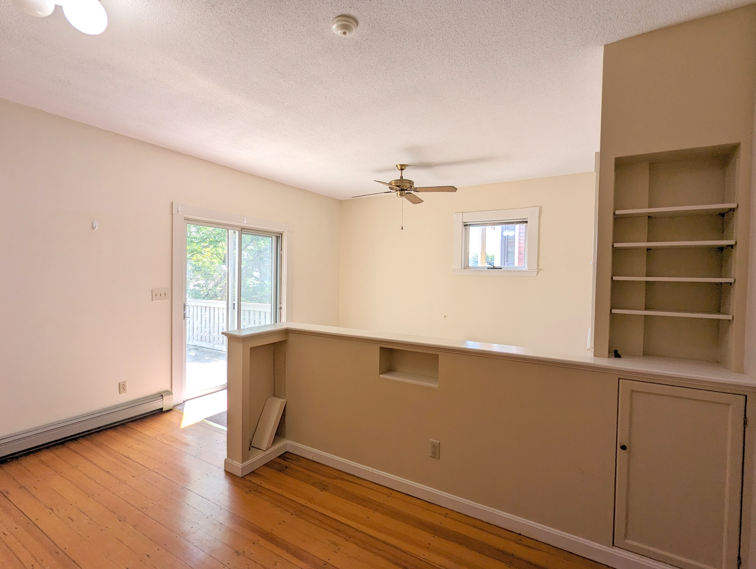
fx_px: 350
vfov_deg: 78.2
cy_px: 284
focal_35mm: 16
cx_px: 378
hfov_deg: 94.4
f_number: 2.2
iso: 54
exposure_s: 1/151
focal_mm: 2.35
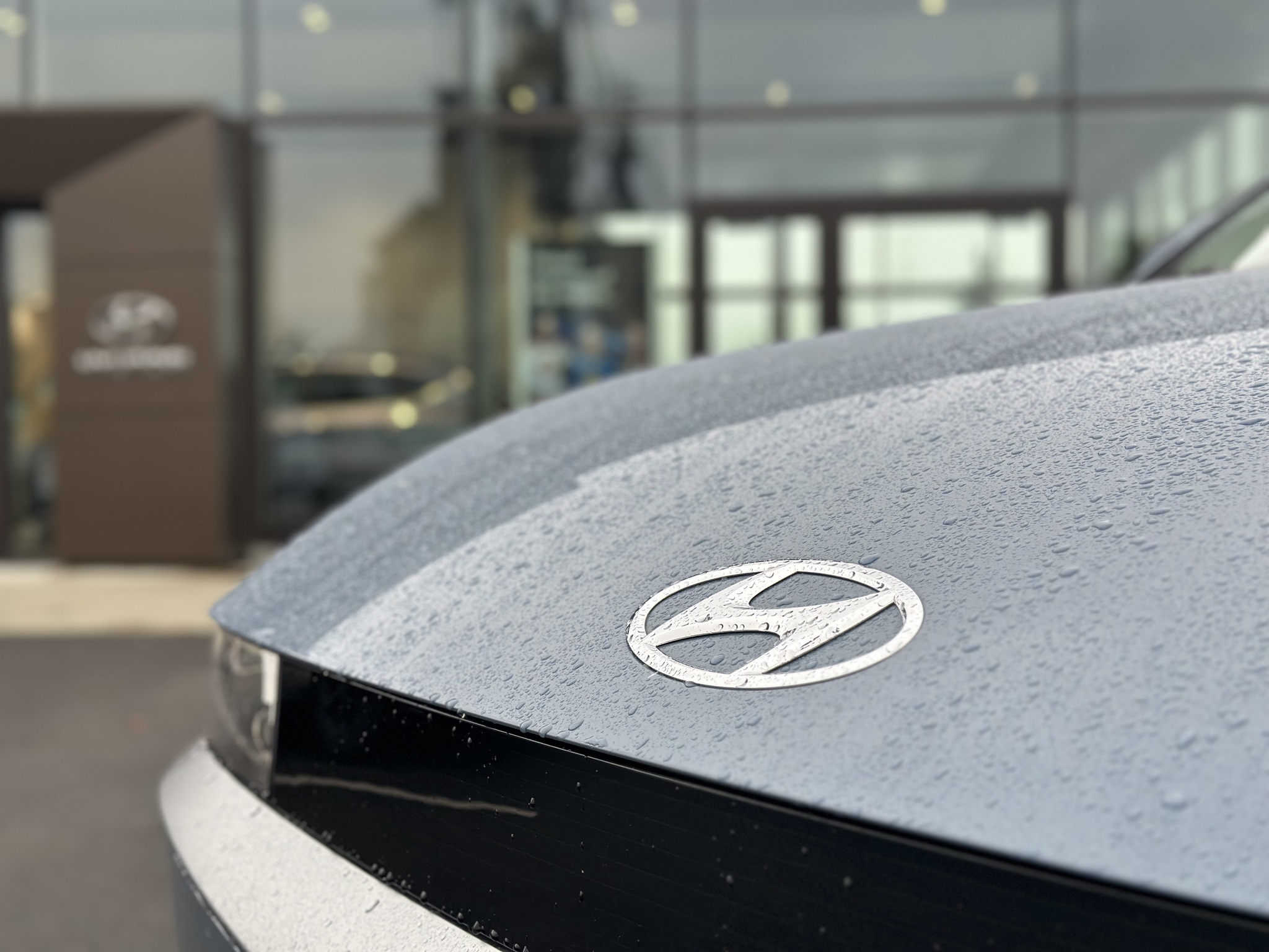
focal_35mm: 48
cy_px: 476
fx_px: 1760
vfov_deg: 30.3
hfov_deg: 39.7
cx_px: 634
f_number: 1.78
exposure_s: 1/411
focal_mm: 6.86
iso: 80
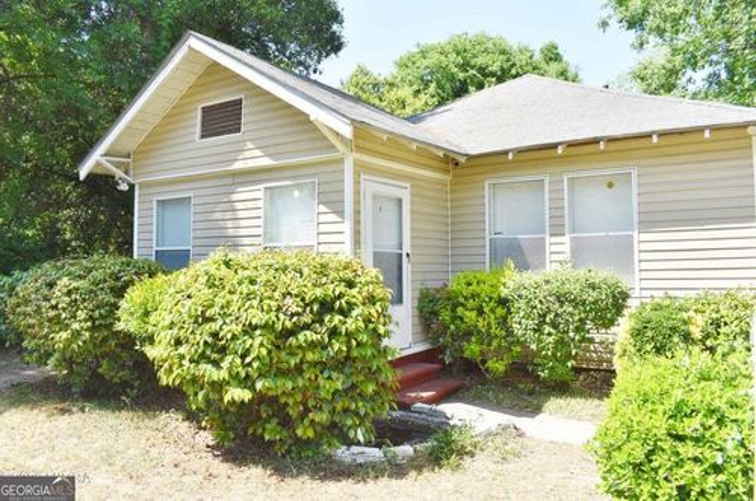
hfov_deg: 67.5
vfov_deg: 47.7
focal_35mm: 27
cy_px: 250
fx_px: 566
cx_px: 378
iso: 200
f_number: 8
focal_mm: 18
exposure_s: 1/250
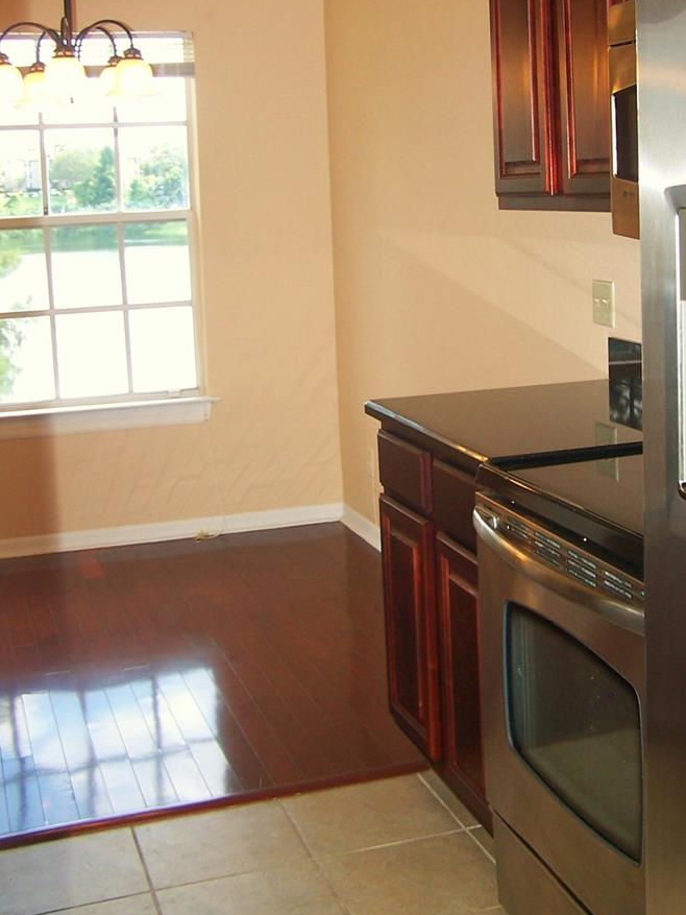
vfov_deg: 36.5
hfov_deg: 27.9
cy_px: 320
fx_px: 1374
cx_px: 452
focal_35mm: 52
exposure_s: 1/60
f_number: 2.8
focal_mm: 6.3
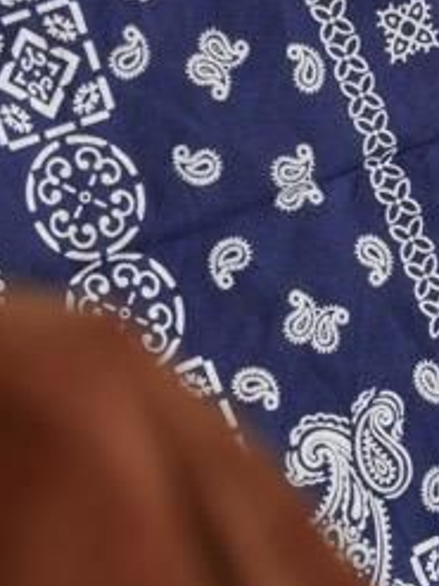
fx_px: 2691
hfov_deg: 9.3
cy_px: 189
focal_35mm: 159
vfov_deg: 12.4
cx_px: 448
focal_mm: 23
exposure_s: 1/60
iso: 320
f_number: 3.4
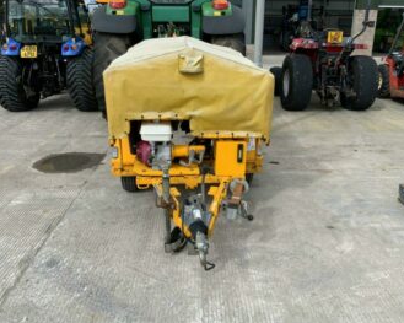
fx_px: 371
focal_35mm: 31
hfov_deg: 57.1
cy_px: 158
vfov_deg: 47.1
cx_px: 219
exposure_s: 1/1221
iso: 16
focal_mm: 3
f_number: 1.8
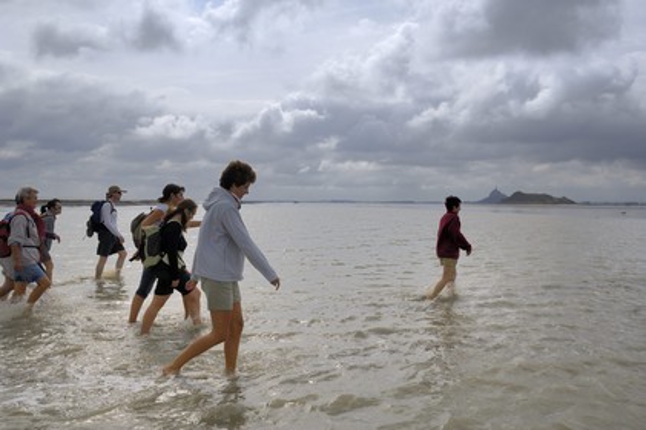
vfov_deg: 36.8
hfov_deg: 53.2
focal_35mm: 36
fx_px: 645
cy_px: 215
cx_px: 323
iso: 100
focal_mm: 24
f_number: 10
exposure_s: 1/320
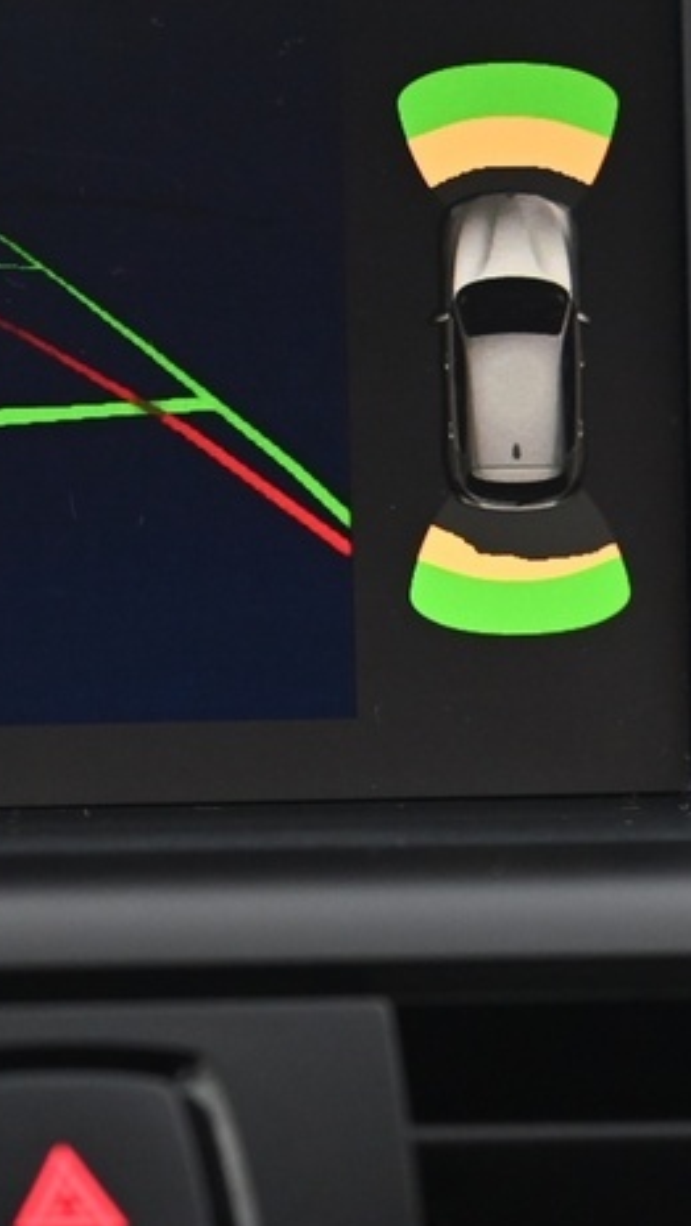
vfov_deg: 12.7
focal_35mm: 168
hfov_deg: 7.2
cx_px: -177
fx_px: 5465
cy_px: 1084
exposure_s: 1/20
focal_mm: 46
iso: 2000
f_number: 4
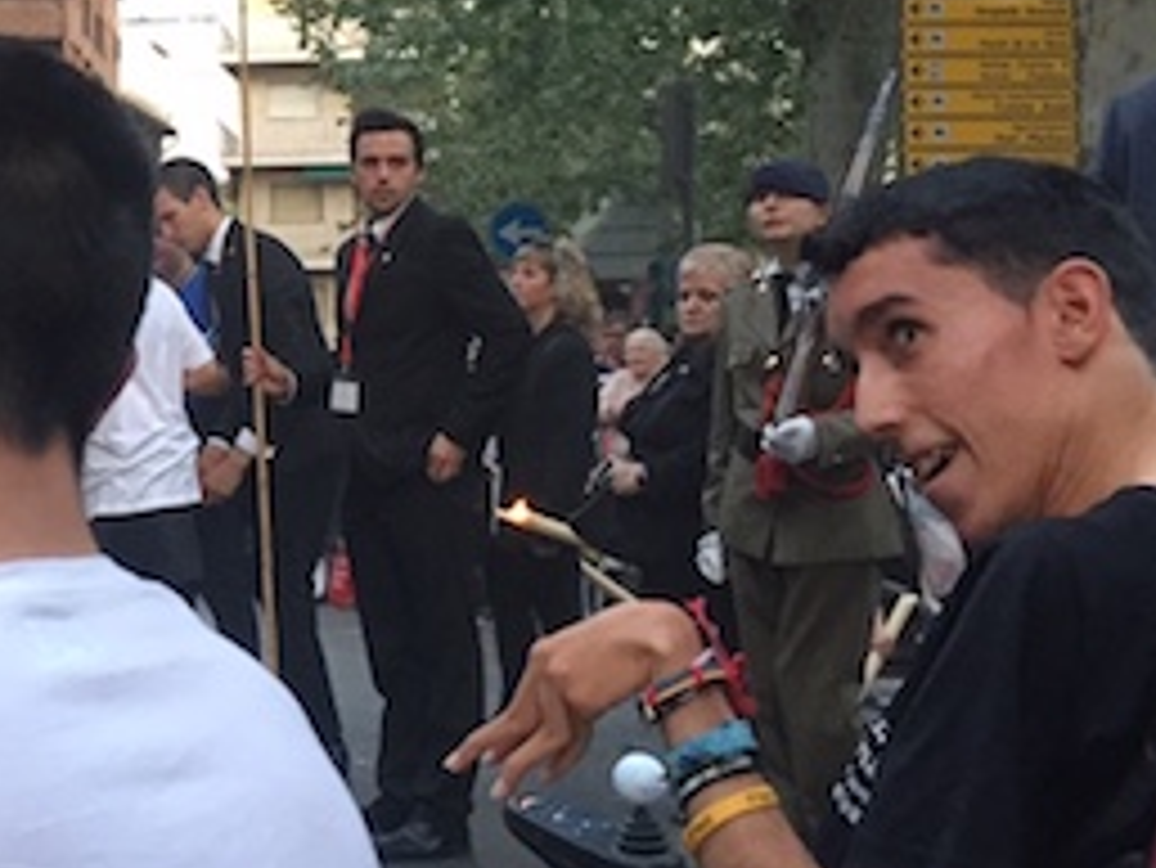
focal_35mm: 80
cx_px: -166
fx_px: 2673
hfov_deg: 22.8
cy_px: 196
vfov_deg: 18.3
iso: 64
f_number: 2.2
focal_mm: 4.15
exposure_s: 1/33
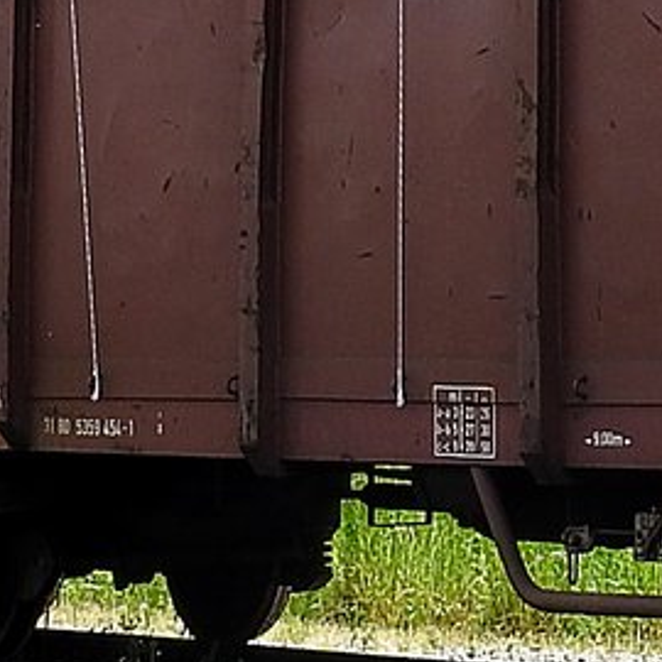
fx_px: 3397
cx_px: 897
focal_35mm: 157
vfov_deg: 11.1
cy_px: 306
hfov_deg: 10.8
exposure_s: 1/400
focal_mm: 7.2
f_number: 3.8
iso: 100
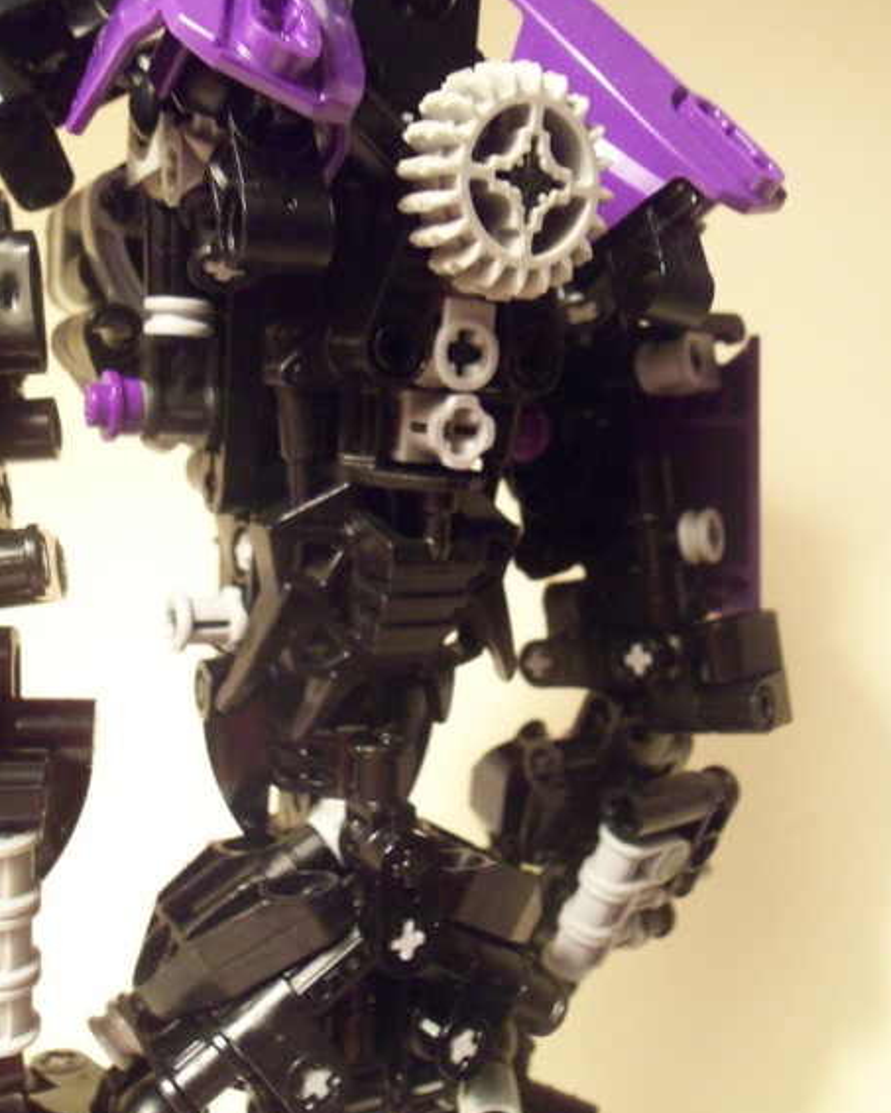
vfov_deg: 55.6
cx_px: 439
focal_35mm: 32
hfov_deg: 45.8
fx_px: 1055
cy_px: 513
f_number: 3.4
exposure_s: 1/30
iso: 400
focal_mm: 5.2
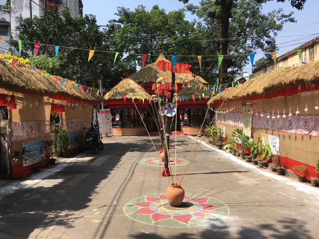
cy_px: 120
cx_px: 160
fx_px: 267
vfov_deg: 48.2
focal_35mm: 29
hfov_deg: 61.7
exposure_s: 1/836
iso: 25
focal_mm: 4.15
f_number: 2.2
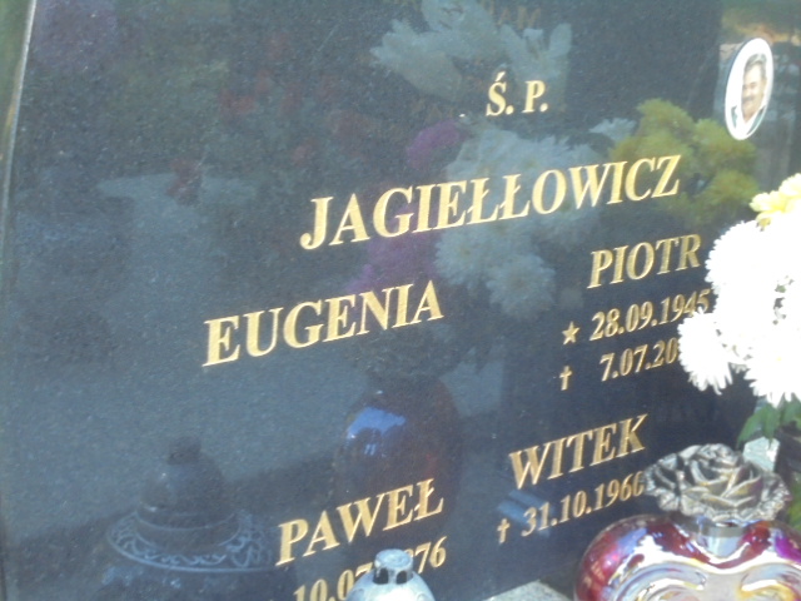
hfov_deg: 30.3
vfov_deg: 22.9
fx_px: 1481
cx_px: 400
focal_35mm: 64
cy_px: 300
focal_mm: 11.5
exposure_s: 1/15
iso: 400
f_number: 5.6
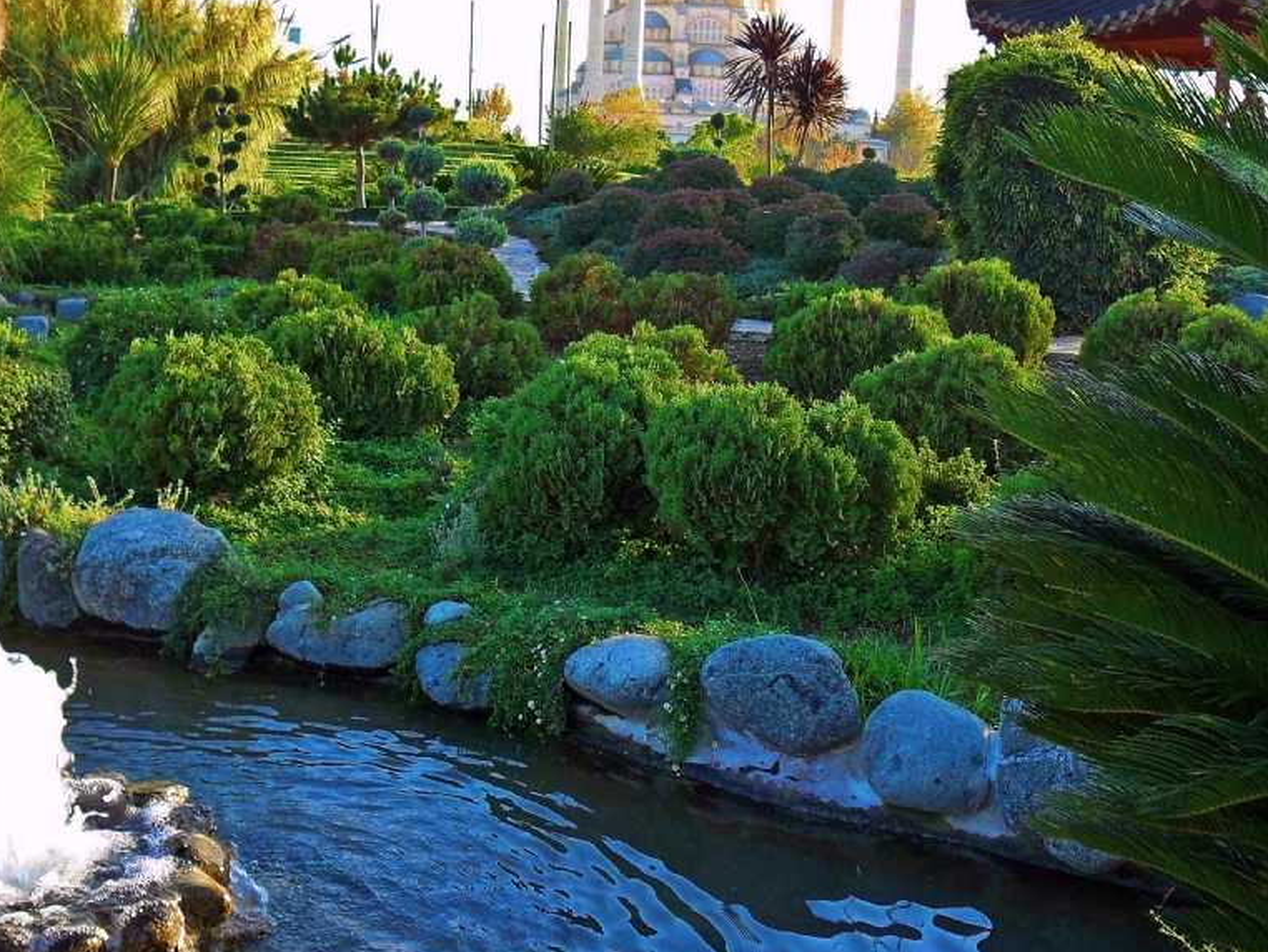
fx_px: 1576
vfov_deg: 33.4
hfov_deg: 43.8
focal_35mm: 43
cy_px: 328
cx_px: 577
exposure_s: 1/125
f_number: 3.7
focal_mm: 5.7
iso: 100
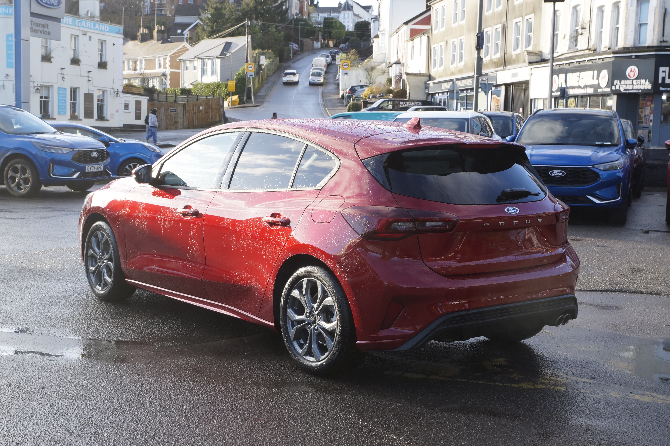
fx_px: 837
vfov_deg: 29.8
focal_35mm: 45
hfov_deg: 43.6
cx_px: 335
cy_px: 223
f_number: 8
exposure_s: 1/125
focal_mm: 30
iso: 400
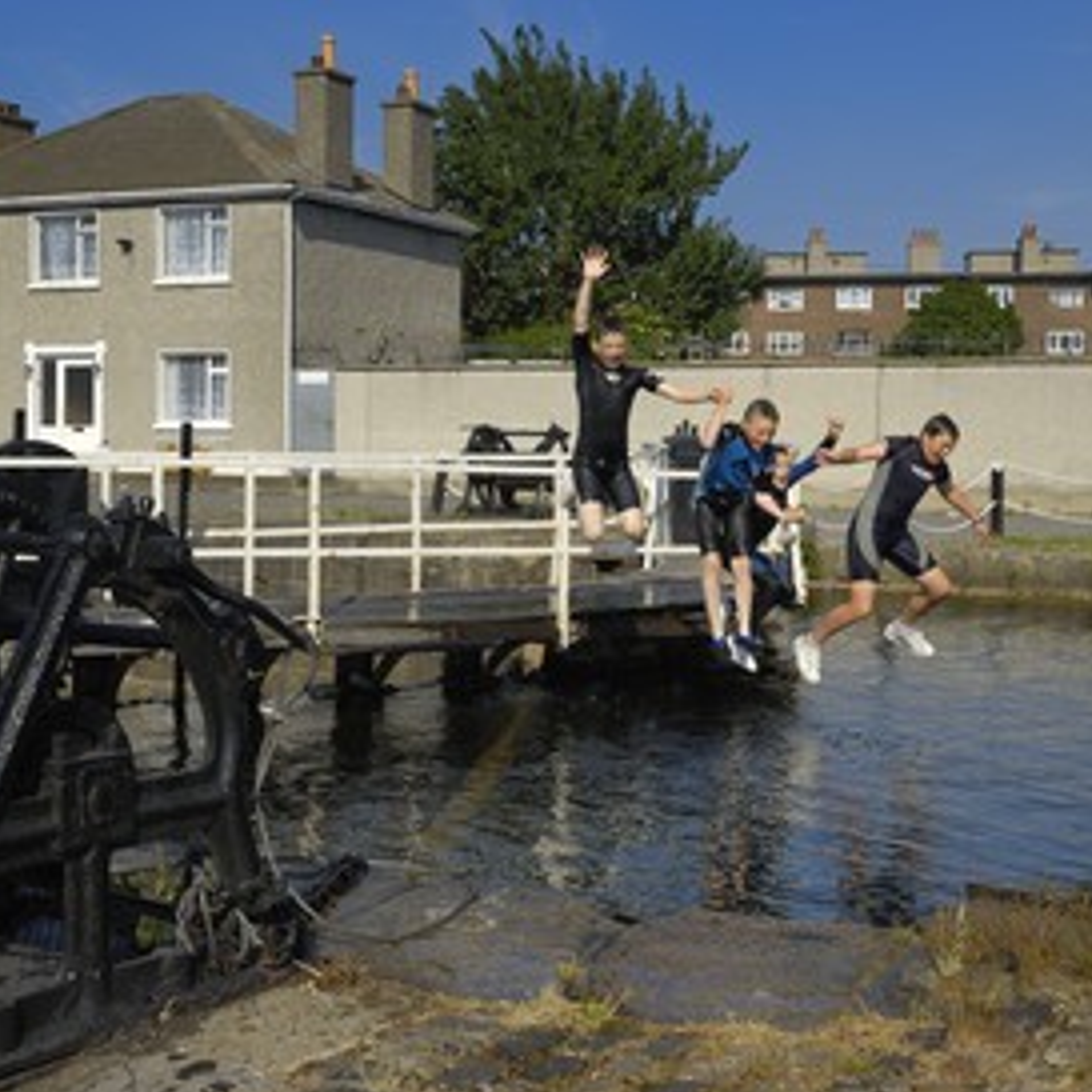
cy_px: 552
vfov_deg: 33.4
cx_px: 350
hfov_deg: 33.1
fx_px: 1820
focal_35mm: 51
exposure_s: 1/400
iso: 100
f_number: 8.5
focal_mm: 26
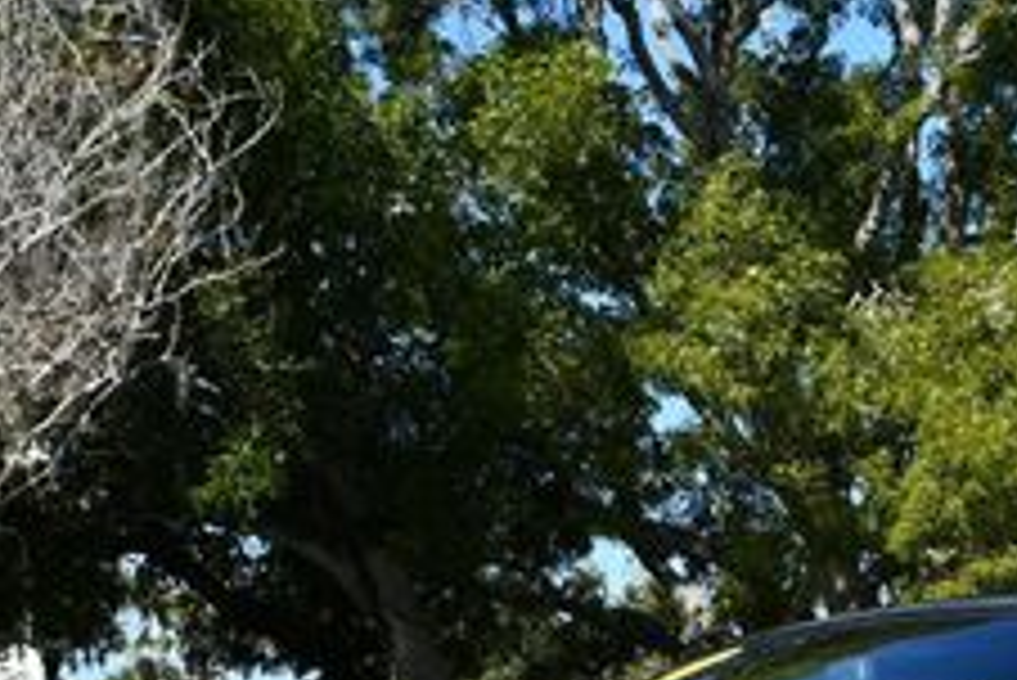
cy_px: 779
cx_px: 846
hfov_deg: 17.0
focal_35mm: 119
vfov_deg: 11.3
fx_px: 3364
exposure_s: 1/250
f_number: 8
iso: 100
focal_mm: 21
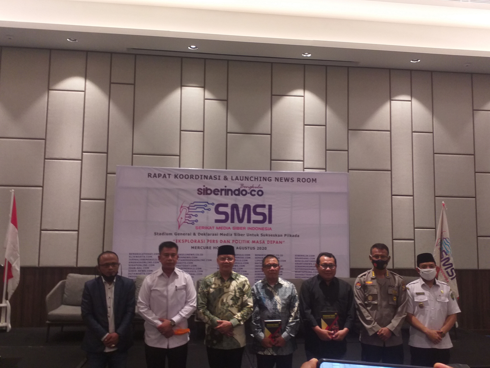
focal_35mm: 26
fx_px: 368
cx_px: 245
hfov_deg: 67.3
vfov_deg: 53.1
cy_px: 184
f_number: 1.9
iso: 100
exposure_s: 1/33
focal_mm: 3.6
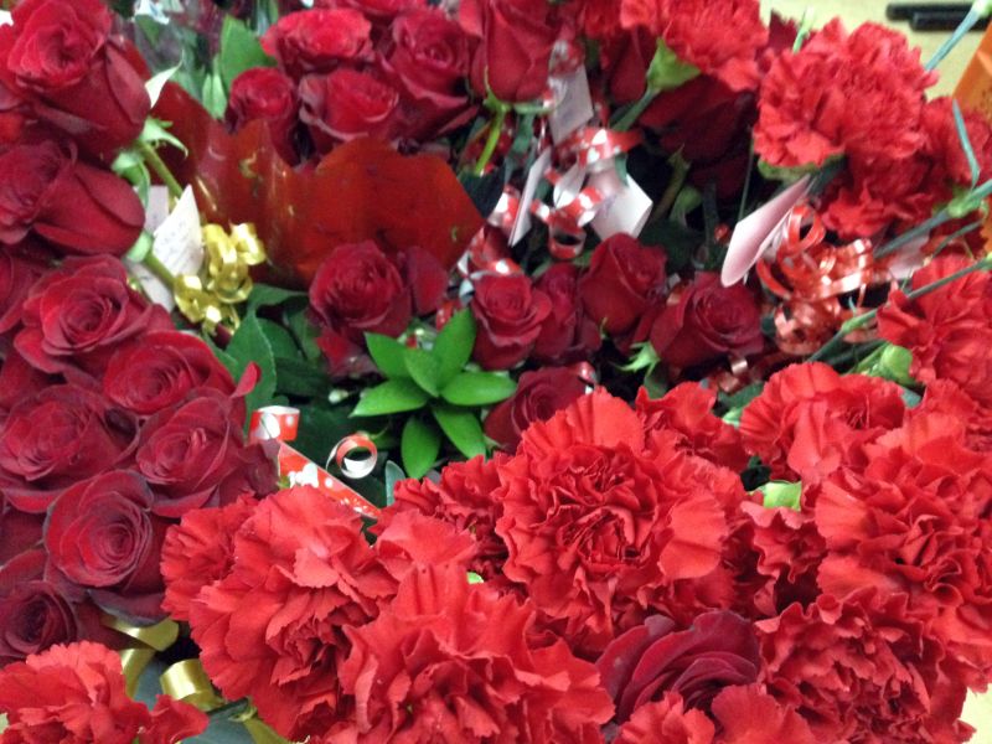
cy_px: 372
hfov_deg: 55.4
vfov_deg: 42.9
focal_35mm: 33
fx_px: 946
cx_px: 496
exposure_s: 1/15
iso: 800
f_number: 2.4
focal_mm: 4.12
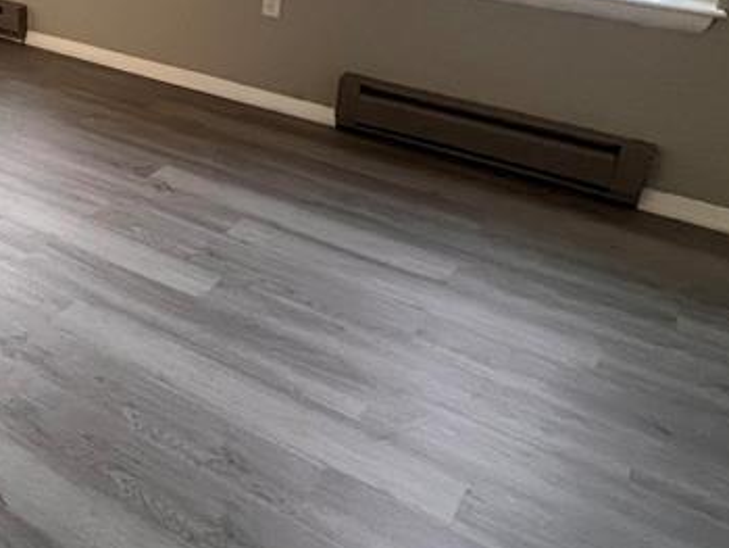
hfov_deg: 44.2
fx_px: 801
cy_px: 79
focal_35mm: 38
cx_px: 60
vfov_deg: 36.0
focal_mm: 1.57
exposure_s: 1/60
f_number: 1.8
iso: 320
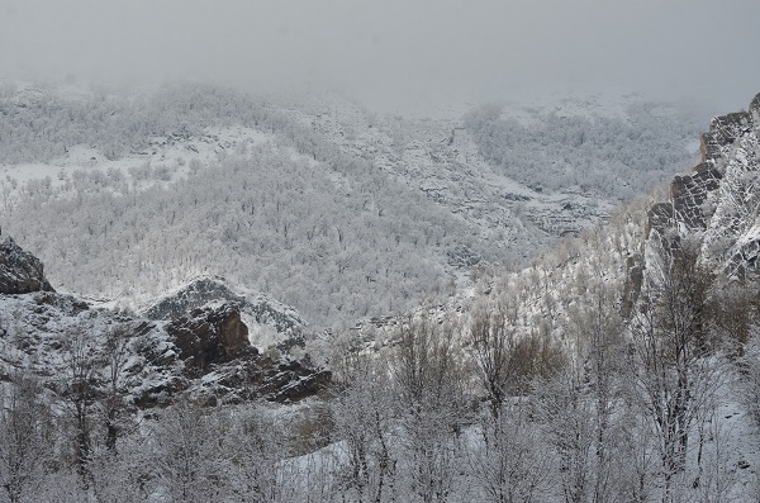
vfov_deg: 8.3
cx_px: 380
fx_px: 3475
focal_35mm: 165
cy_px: 252
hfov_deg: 12.5
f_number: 8
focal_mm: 110
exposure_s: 1/250
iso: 100
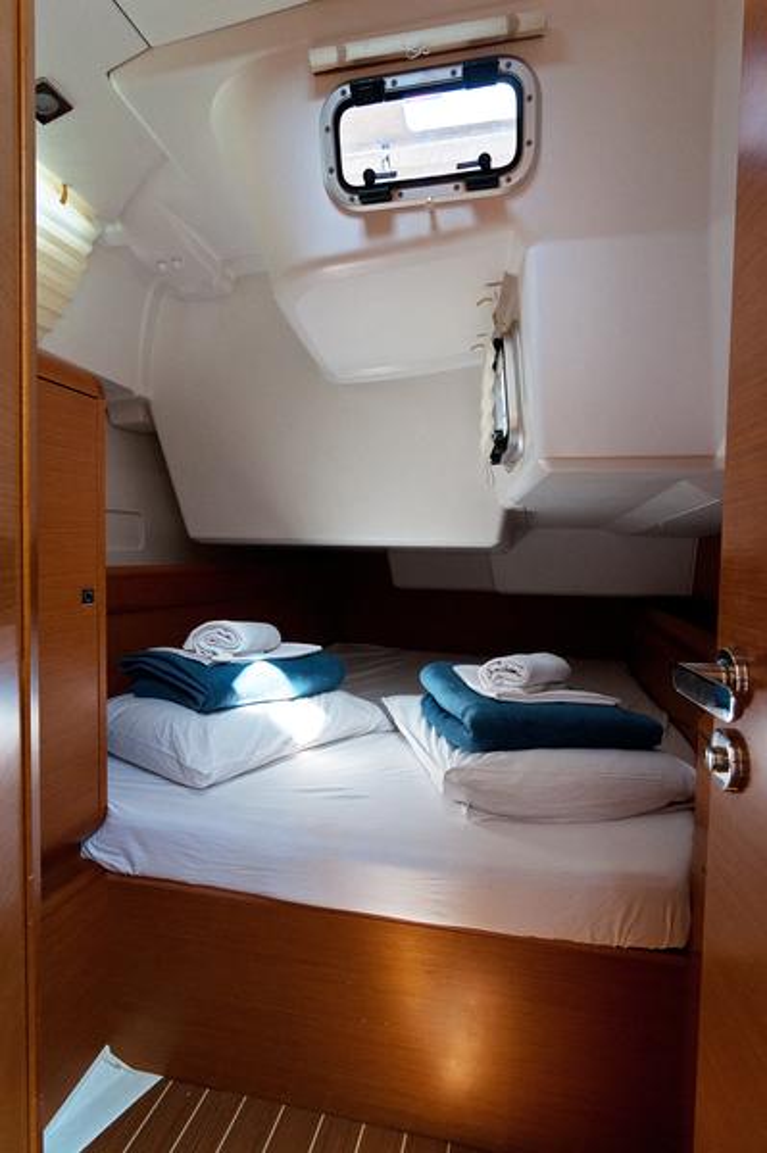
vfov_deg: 90.0
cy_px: 576
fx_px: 576
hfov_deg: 67.3
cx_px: 384
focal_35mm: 18
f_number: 6.3
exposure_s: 1/100
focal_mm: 12
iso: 1000
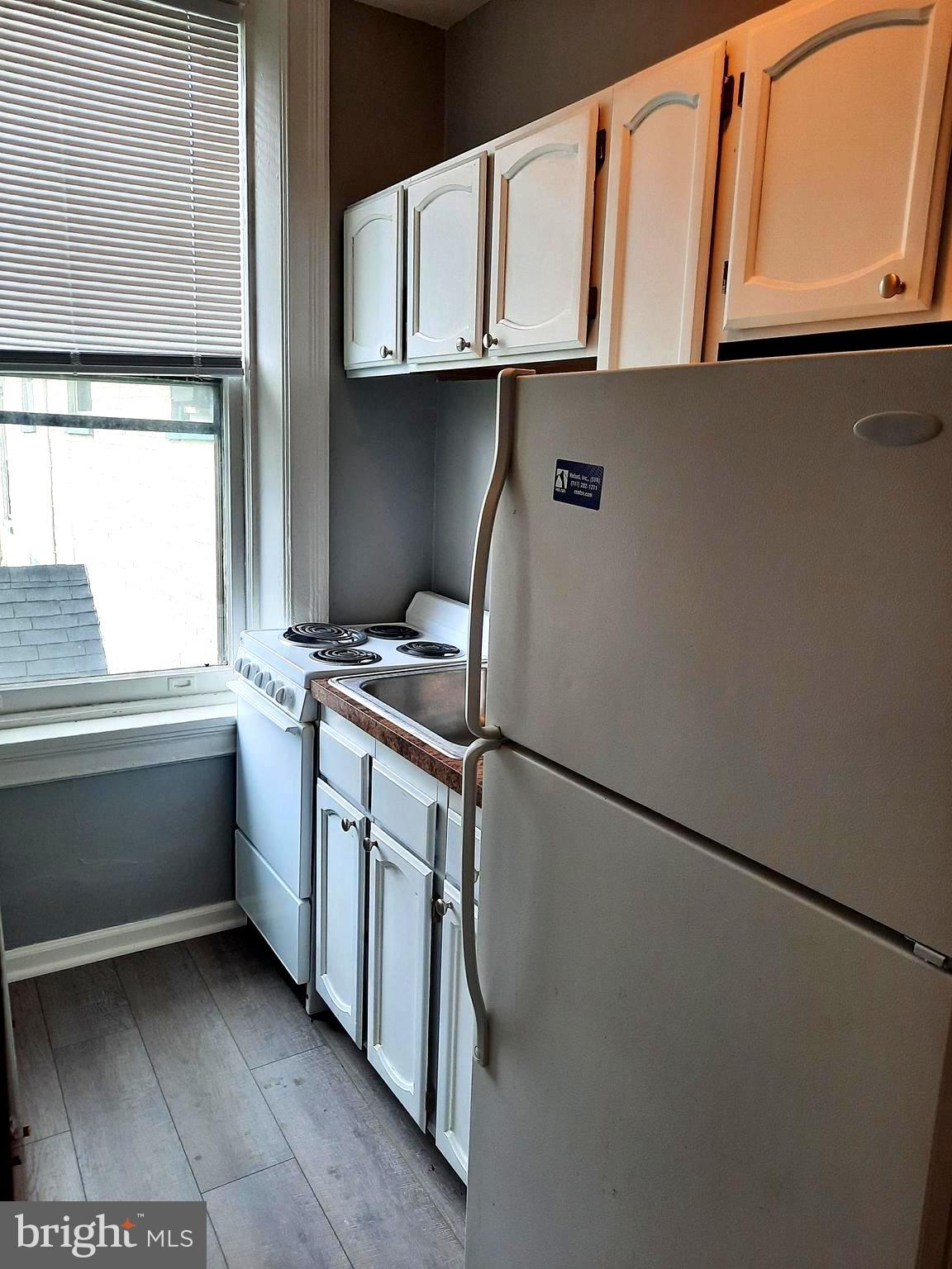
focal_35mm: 25
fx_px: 917
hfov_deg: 54.9
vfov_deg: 69.4
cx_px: 476
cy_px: 634
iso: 80
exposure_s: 1/60
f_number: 2
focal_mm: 4.6
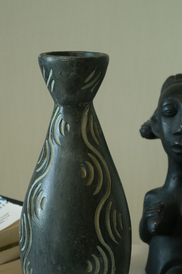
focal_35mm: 112
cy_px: 151
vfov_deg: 18.3
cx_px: 73
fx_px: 849
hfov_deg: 12.2
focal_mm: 50
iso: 800
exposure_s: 1/40
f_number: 5.6
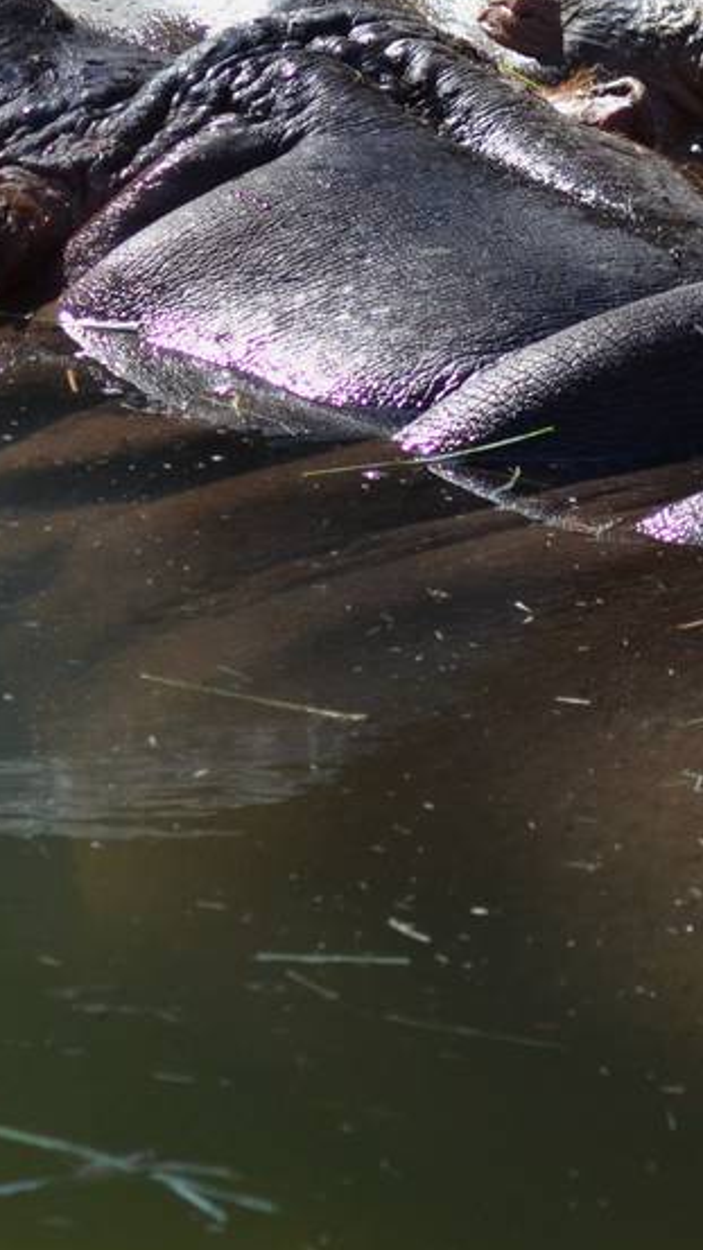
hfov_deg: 2.2
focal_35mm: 544
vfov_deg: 4.0
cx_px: 1212
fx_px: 18030
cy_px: 339
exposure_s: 1/500
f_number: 5.6
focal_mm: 120
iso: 360
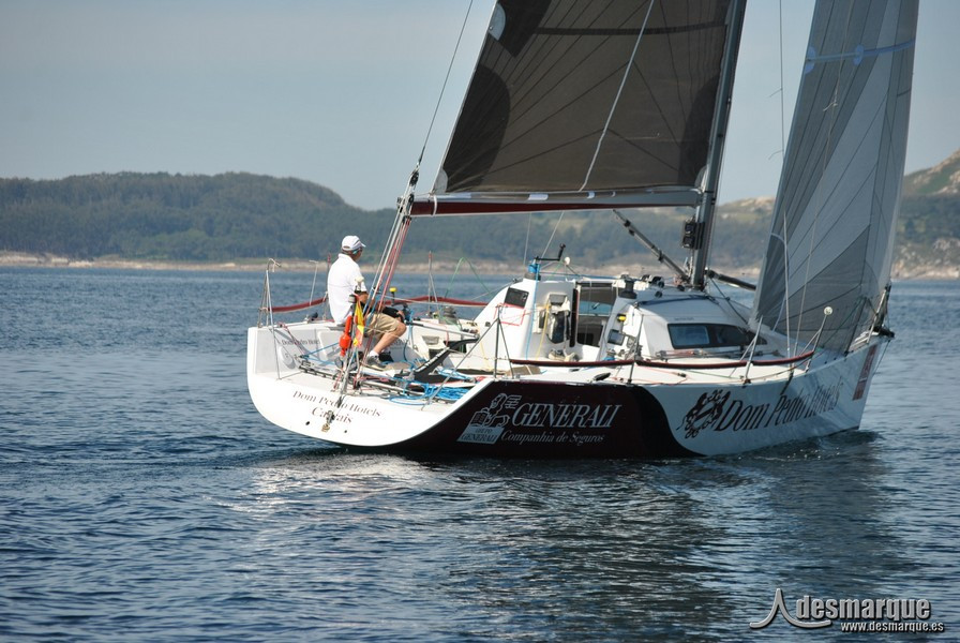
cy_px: 322
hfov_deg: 11.4
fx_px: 4806
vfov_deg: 7.7
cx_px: 480
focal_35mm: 180
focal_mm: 120
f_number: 6.3
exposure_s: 1/640
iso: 100
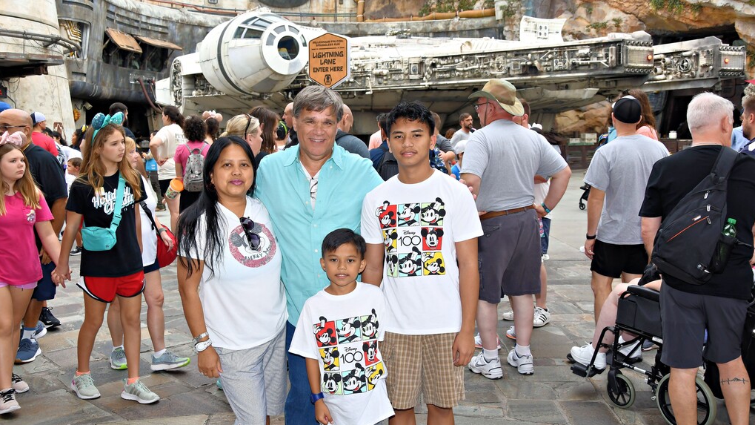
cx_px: 378
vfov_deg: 31.2
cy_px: 207
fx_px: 761
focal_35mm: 38
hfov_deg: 52.8
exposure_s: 1/160
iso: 400
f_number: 6.3
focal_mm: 24
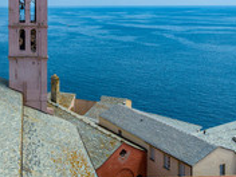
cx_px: 9
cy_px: 4
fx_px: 348
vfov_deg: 27.1
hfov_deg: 34.6
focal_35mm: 51
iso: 100
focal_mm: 12.3
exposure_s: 1/500
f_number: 5.6
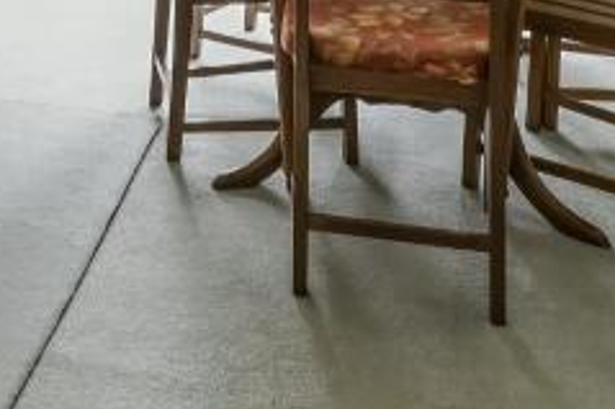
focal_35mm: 60
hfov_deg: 32.1
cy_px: -275
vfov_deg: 18.7
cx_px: 85
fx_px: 1024
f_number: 13
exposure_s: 1/4
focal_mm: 14
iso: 400
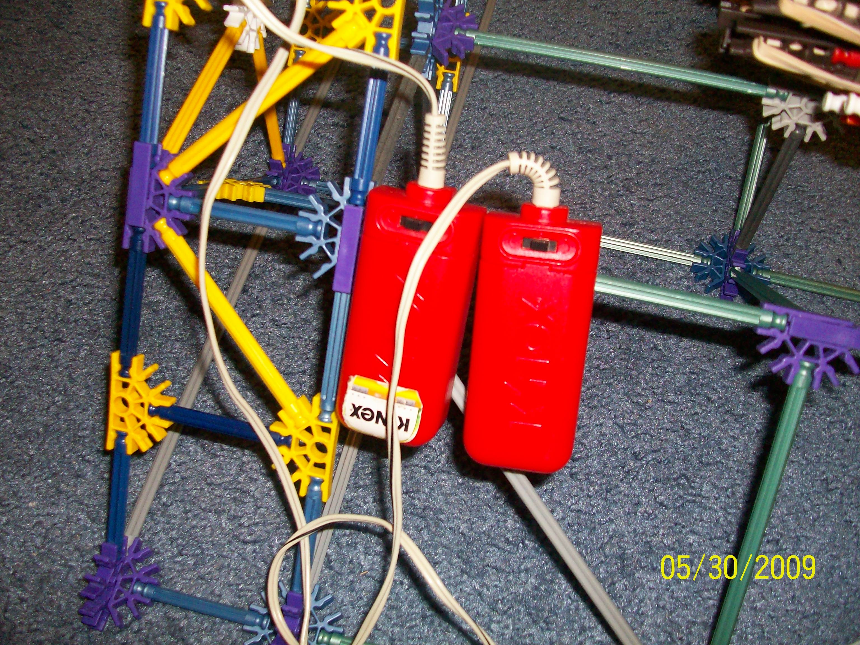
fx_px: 845
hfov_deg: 54.0
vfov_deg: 41.8
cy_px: 322
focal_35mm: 34
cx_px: 430
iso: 160
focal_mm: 5.7
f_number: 2.8
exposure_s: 1/60
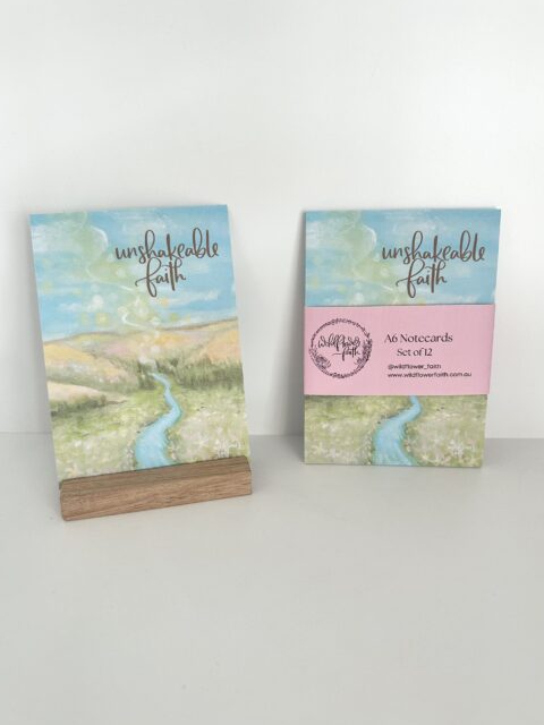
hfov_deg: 54.9
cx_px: 274
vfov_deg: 69.4
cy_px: 364
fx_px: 524
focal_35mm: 25
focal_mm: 6.86
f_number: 1.78
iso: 250
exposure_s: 1/84
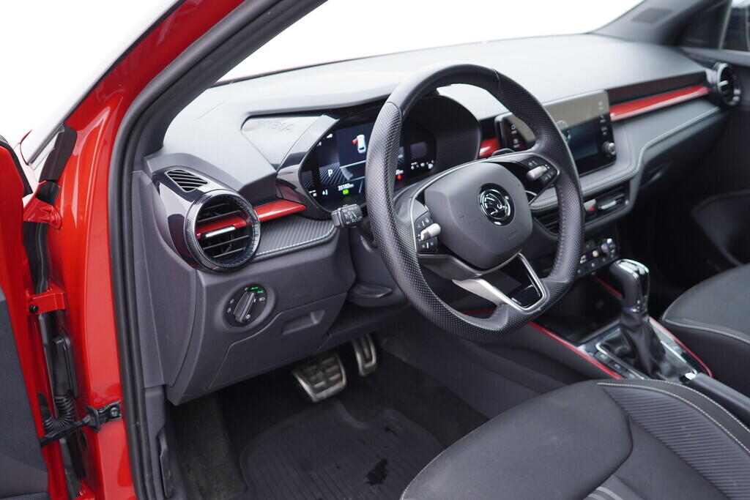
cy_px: 250
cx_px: 375
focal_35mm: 36
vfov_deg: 36.9
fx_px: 750
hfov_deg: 53.1
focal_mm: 24
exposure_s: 1/40
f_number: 2.8
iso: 250
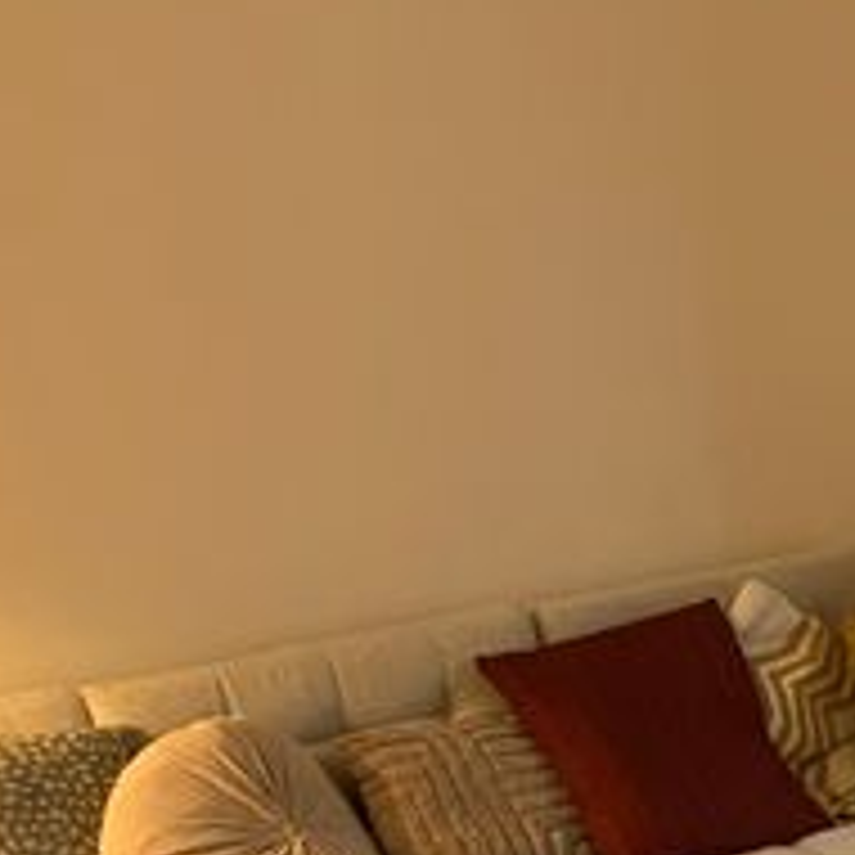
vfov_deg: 21.6
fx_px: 2180
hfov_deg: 20.7
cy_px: 810
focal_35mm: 78
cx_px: 1022
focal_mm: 3.99
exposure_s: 1/25
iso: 500
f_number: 1.8
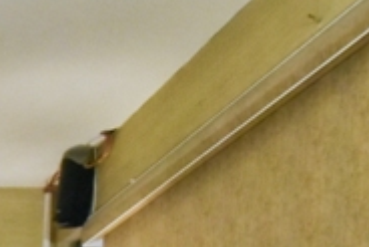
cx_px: -340
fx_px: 964
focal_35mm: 94
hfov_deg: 16.9
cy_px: 664
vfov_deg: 11.2
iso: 5000
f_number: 9
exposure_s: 1/50
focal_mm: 16
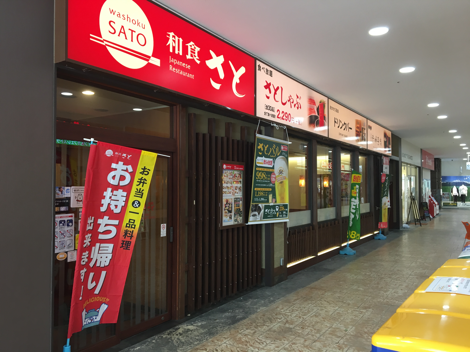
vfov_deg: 48.2
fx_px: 394
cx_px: 235
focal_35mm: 29
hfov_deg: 61.7
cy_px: 176
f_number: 2.2
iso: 50
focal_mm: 4.15
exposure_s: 1/30
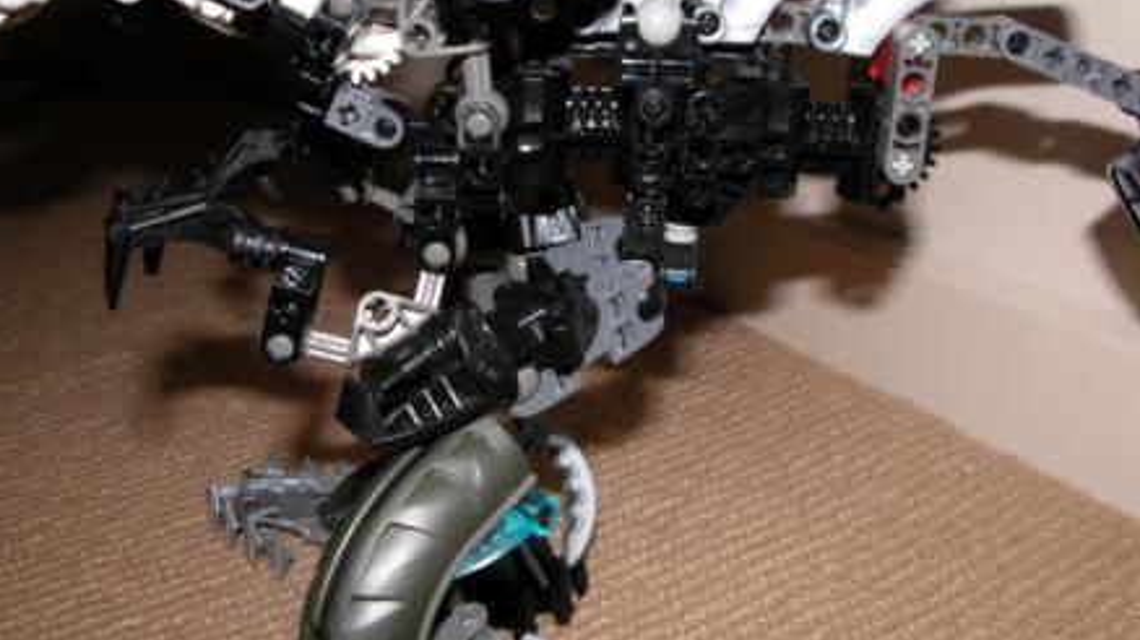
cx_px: 560
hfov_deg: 51.6
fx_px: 1178
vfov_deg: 30.1
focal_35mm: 39
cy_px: 206
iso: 100
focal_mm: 9.2
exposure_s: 1/60
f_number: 5
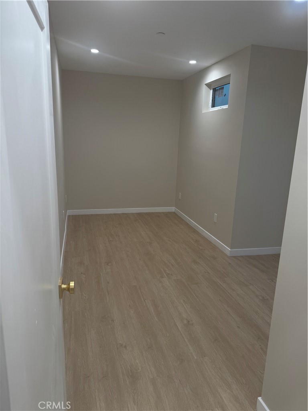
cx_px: 154
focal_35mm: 24
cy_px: 206
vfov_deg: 71.6
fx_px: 285
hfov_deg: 56.8
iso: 125
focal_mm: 6.76
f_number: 1.78
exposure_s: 1/120
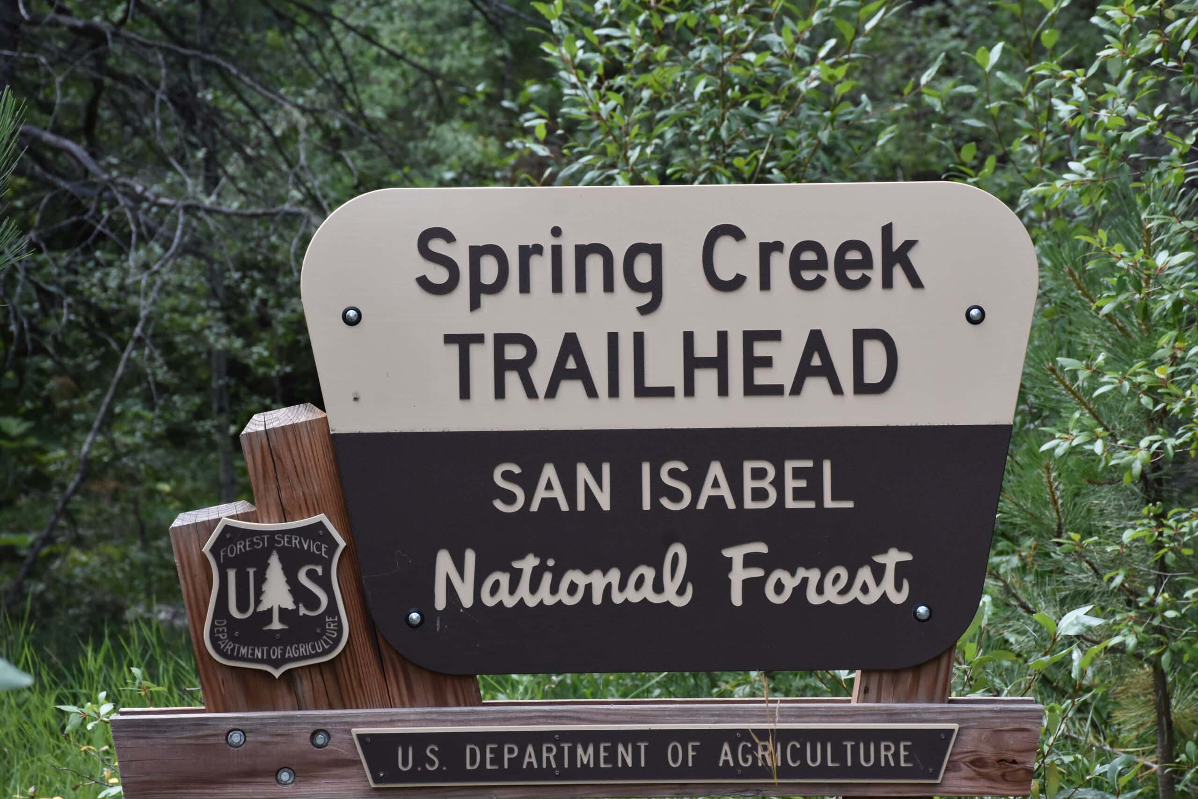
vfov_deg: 10.8
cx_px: 599
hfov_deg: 16.1
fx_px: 4243
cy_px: 400
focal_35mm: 128
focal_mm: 85
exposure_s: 1/500
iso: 800
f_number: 8
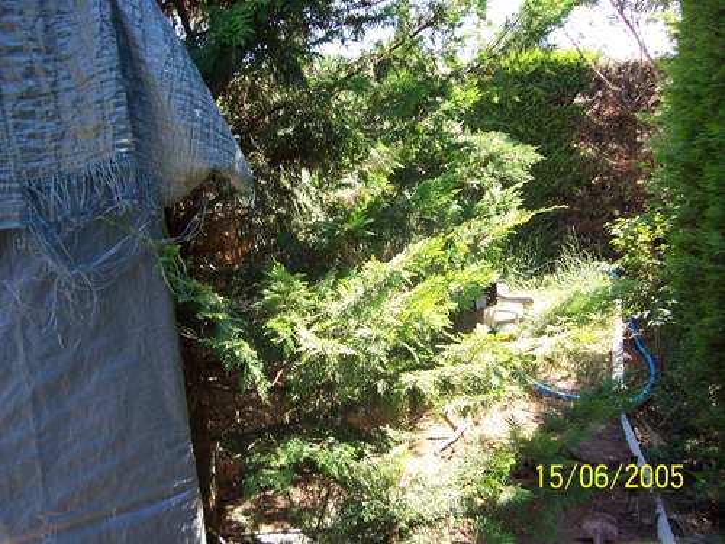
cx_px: 362
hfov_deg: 54.0
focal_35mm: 34
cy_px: 272
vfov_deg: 41.8
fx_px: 712
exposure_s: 1/180
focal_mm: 5.6
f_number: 2.7
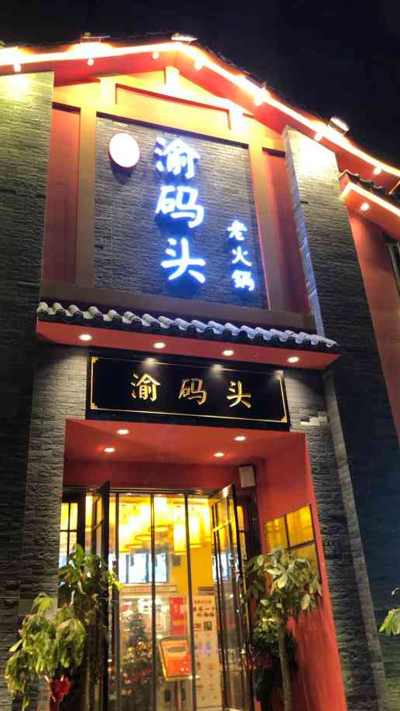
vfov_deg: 62.6
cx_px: 173
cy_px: 353
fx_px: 584
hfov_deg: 37.7
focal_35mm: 31
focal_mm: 4
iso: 64
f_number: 1.8
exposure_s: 1/17
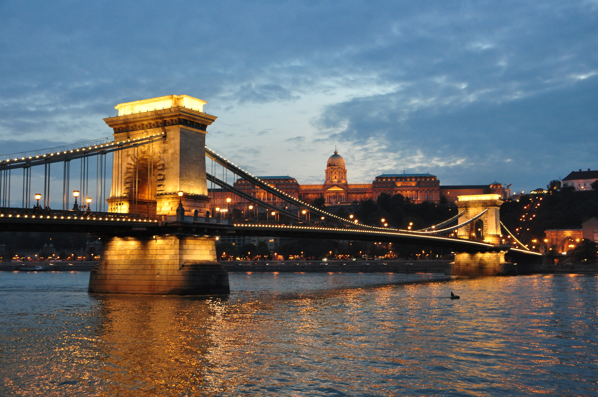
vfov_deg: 32.9
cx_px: 299
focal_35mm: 40
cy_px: 198
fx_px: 672
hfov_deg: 48.0
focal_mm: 27
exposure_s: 1/13
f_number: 6.3
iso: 800
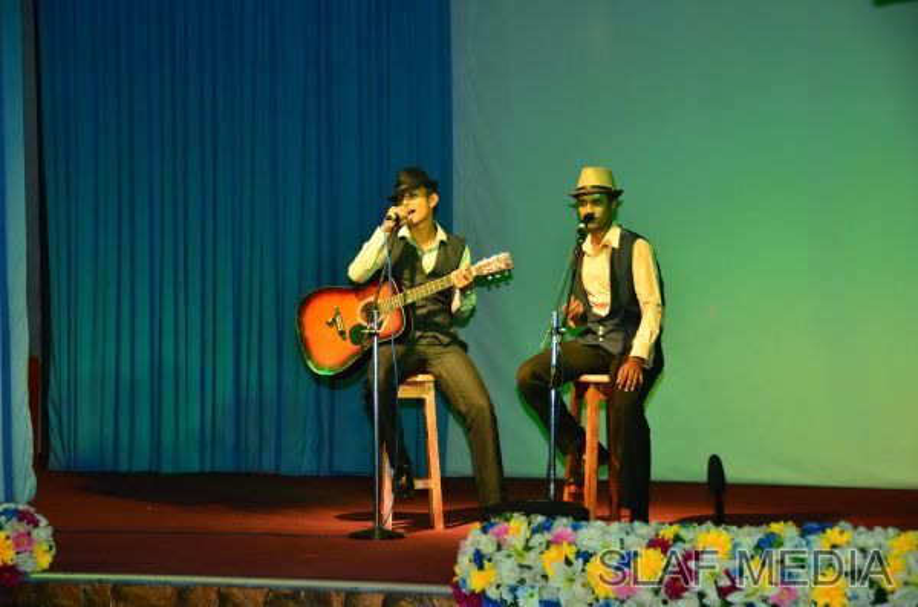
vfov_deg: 14.6
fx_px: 2366
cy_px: 304
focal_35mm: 93
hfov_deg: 22.0
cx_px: 459
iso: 400
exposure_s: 1/60
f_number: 5
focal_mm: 62
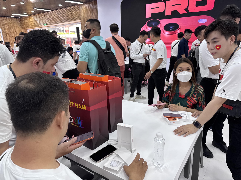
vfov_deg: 56.8
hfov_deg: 71.6
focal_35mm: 24
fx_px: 167
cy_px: 90
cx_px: 120
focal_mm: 6.76
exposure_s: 1/101
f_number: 1.78
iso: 160
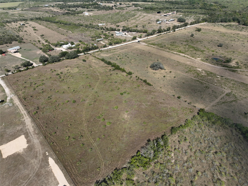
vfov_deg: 56.8
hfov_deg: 71.6
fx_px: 172
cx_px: 124
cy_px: 93
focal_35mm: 24
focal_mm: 12.29
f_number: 2.8
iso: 100
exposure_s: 1/2000
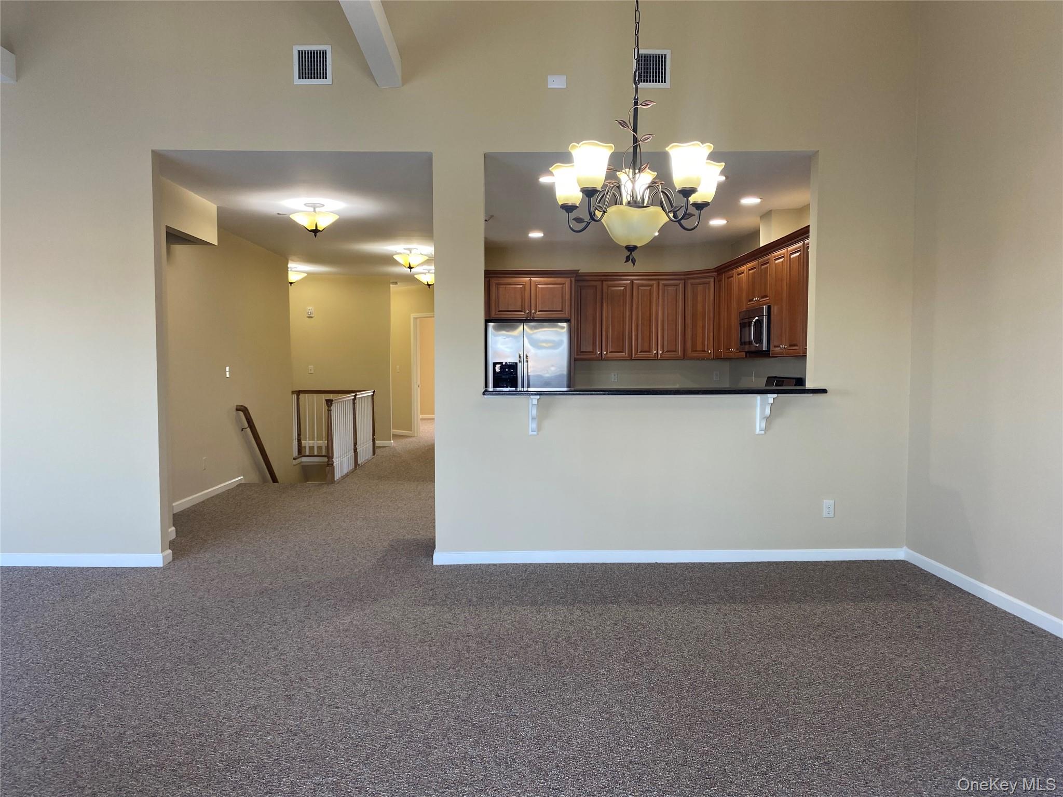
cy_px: 398
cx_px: 532
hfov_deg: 67.3
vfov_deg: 53.1
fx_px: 798
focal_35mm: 26
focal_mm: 4.25
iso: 64
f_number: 1.8
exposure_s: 1/60
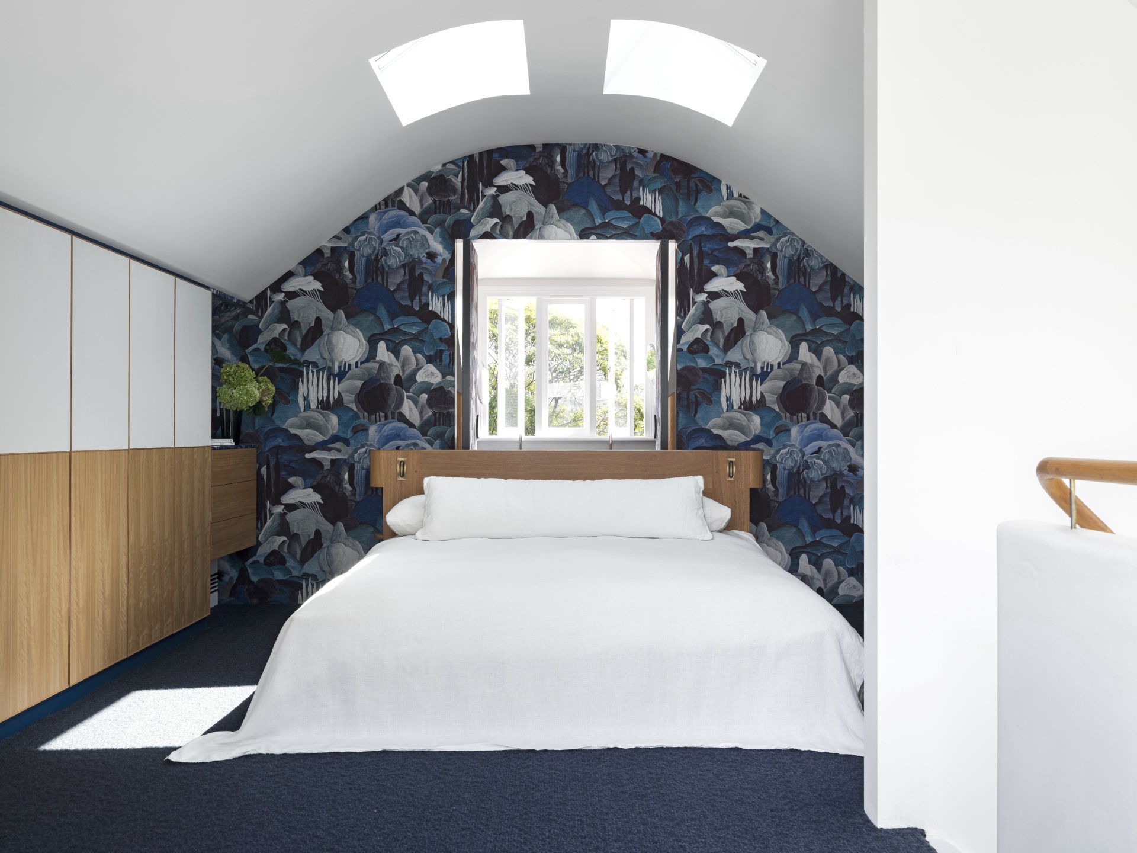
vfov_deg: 44.2
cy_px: 426
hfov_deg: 56.8
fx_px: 1051
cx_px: 568
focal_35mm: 32
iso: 100
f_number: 14
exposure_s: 1.1
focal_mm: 40.3
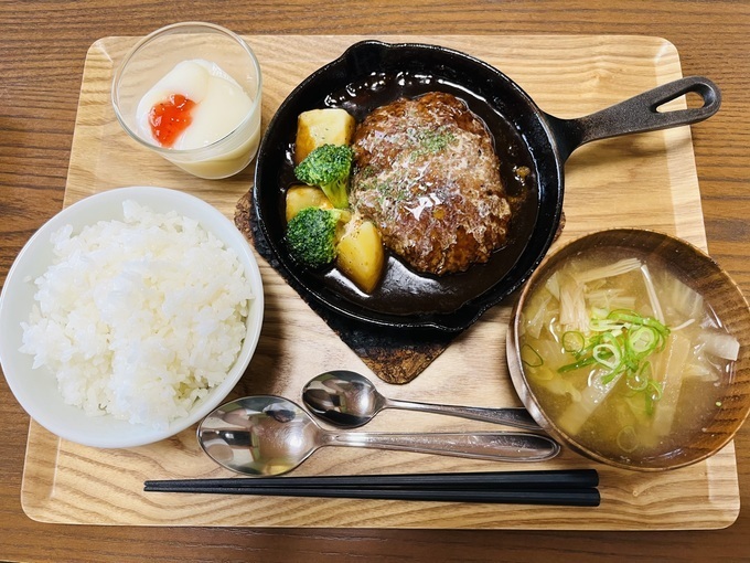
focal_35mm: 26
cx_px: 375
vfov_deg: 53.1
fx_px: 563
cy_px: 282
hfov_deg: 67.3
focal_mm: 5.1
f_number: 1.6
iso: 125
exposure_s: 1/63
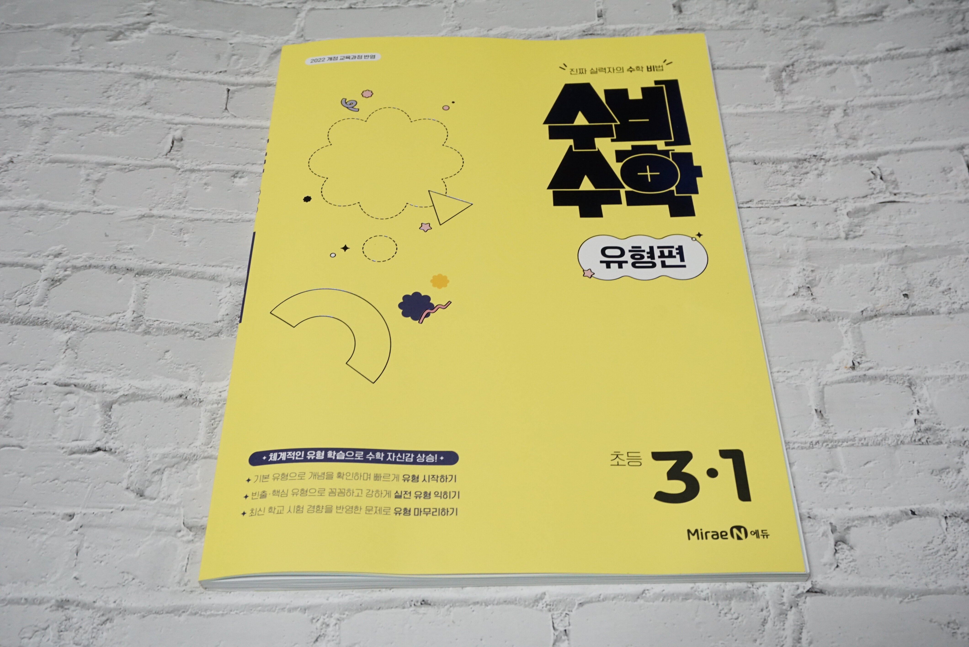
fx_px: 1010
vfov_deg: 35.5
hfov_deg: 51.3
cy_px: 324
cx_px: 484
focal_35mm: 38
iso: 1600
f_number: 7.1
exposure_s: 1/80
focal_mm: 25
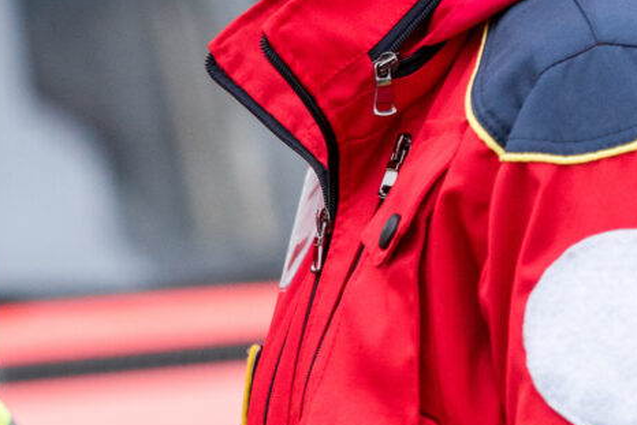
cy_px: 275
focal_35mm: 461
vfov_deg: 3.0
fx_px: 8159
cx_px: -409
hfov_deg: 4.4
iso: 500
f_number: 2.8
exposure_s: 1/160
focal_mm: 105
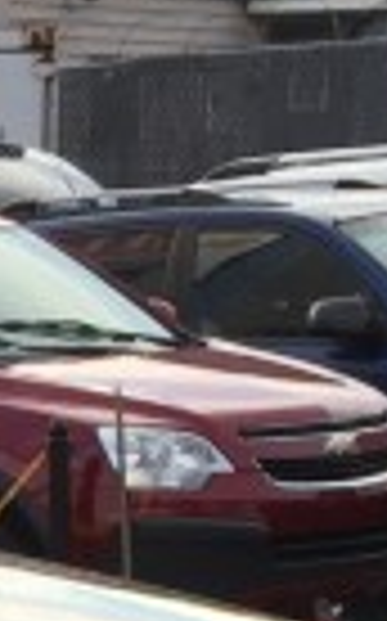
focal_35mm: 228
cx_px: -940
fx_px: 3856
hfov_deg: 5.3
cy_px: 1264
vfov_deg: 8.7
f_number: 2.2
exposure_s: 1/249
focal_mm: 4.15
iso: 32
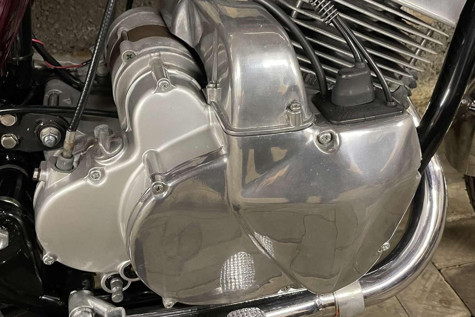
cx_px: 210
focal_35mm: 38
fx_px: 501
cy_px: 111
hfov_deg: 50.6
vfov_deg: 34.8
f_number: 1.6
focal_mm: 4.2
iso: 500
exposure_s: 1/25
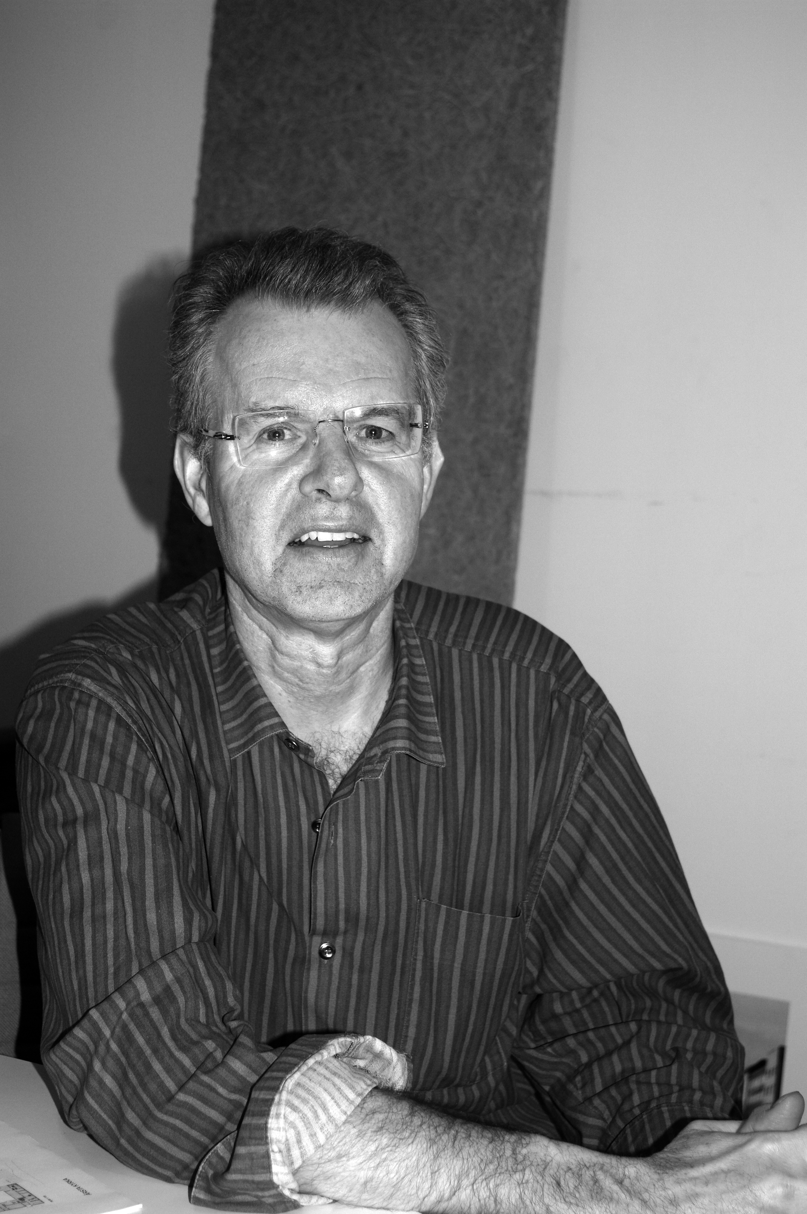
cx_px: 404
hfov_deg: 25.7
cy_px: 607
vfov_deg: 37.9
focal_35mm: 52
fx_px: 1769
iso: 400
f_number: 4.5
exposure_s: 1/45
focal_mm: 35
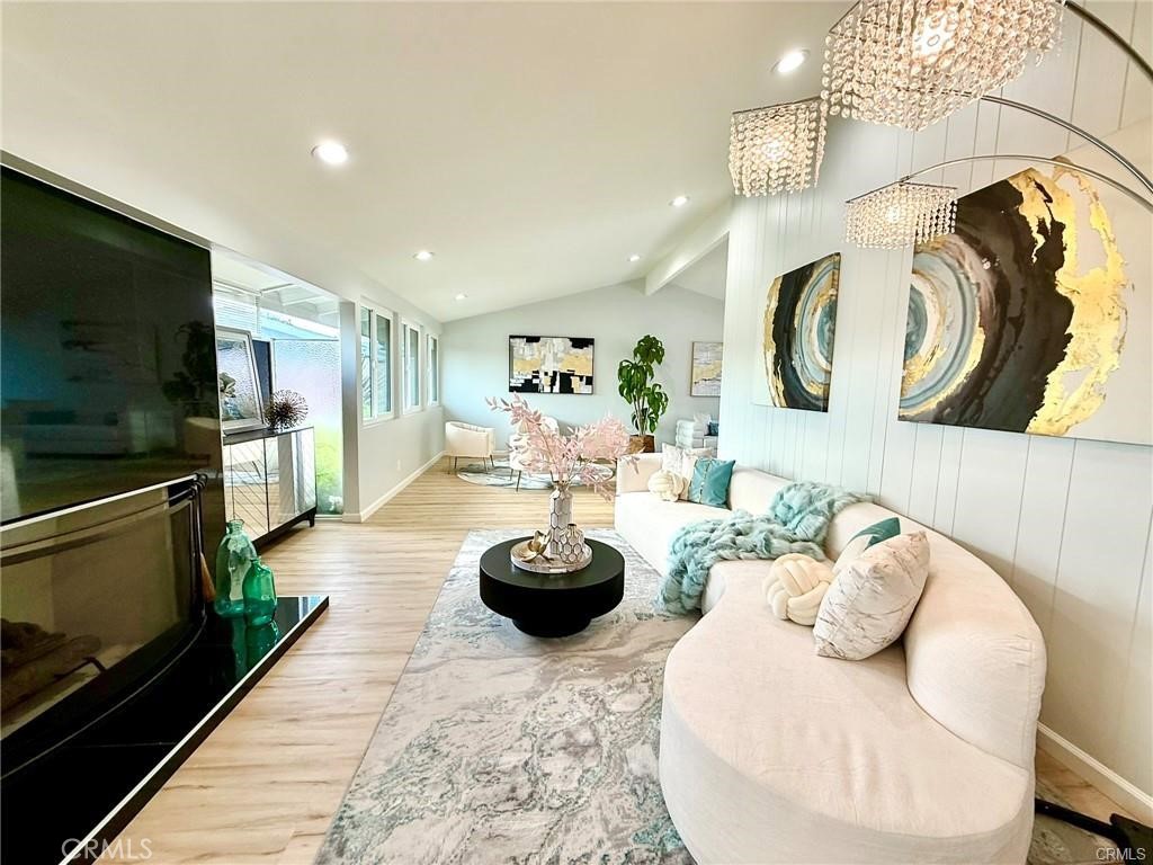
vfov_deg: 85.7
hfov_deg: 102.1
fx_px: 466
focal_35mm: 14
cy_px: 432
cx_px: 576
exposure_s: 1/120
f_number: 2.2
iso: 80
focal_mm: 2.22
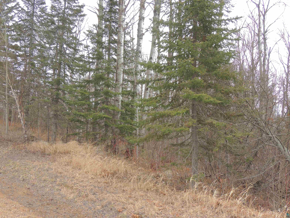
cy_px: 109
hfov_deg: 46.8
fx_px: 335
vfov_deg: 36.0
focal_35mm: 40
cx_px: 145
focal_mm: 7.1
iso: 100
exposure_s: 1/250
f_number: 3.3
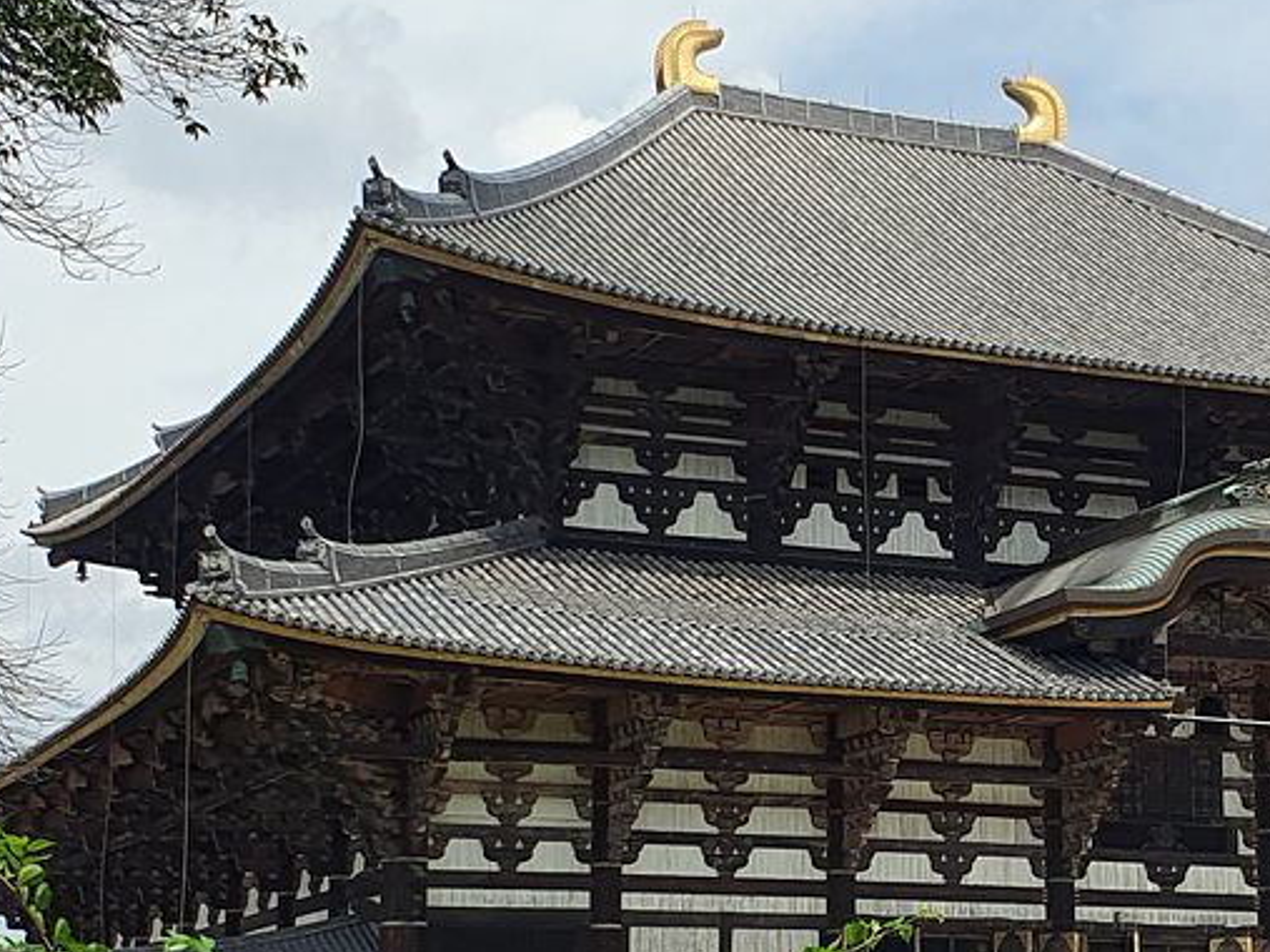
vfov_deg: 18.0
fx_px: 3008
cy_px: 546
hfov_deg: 23.6
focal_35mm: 82
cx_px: 927
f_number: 2.4
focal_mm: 4.32
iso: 50
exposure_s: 1/2036
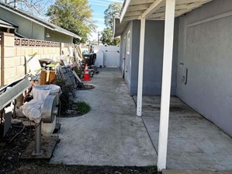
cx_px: 119
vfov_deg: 46.2
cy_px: 61
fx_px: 201
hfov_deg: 60.0
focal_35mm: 30
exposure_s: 1/963
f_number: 2.2
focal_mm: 2.22
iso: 40
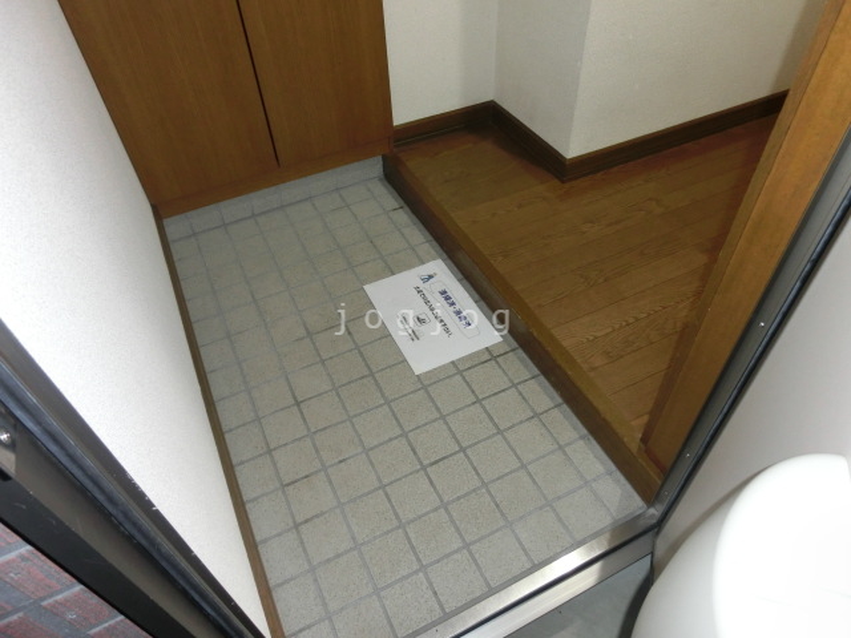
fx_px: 590
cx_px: 426
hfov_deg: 71.6
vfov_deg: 56.8
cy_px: 319
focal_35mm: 24
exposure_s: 1/20
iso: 400
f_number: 3
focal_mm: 4.24
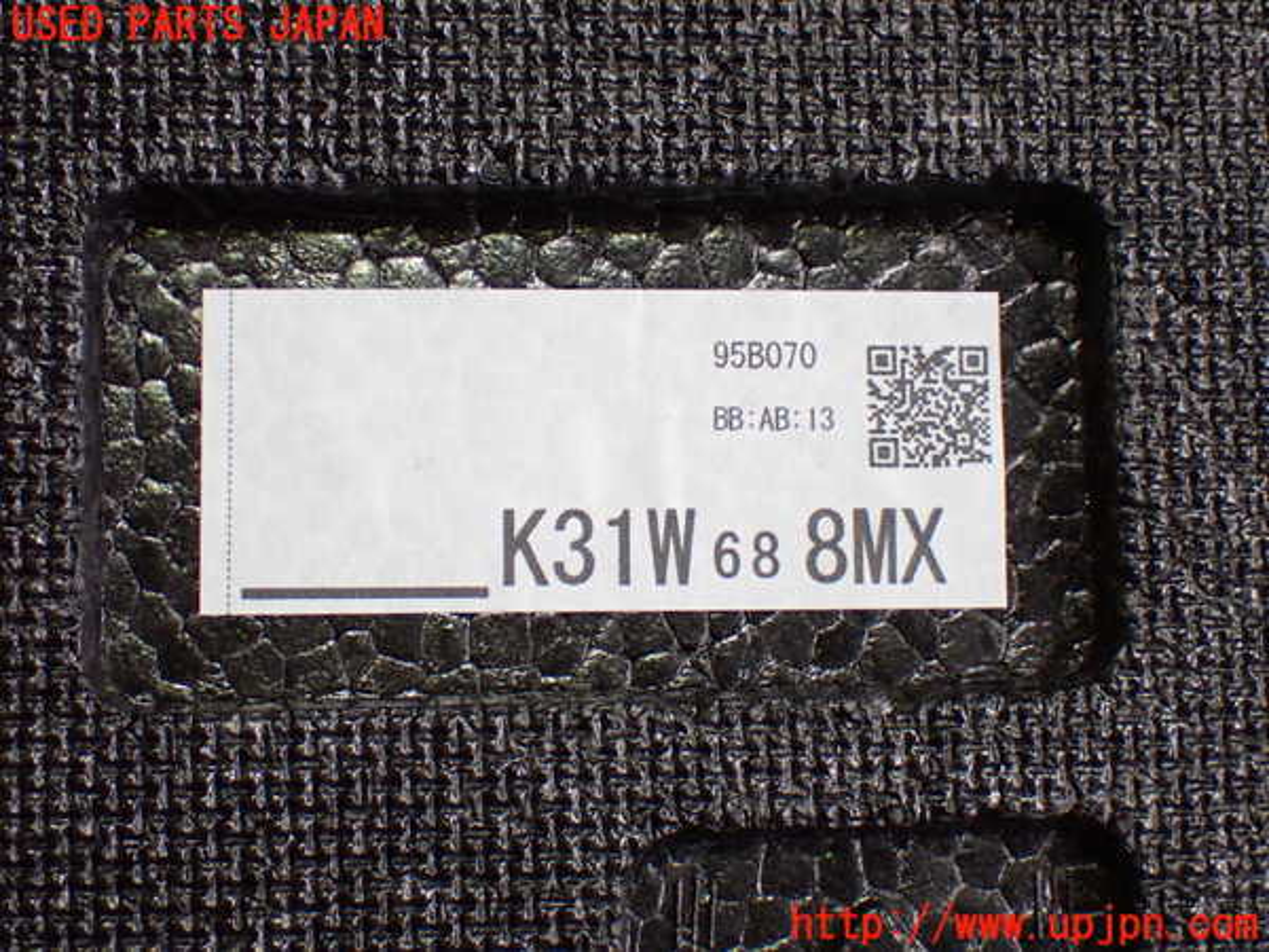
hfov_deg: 33.2
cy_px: 476
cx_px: 634
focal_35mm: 58
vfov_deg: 25.2
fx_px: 2126
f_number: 3.5
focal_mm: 10.35
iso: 800
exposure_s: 1/125
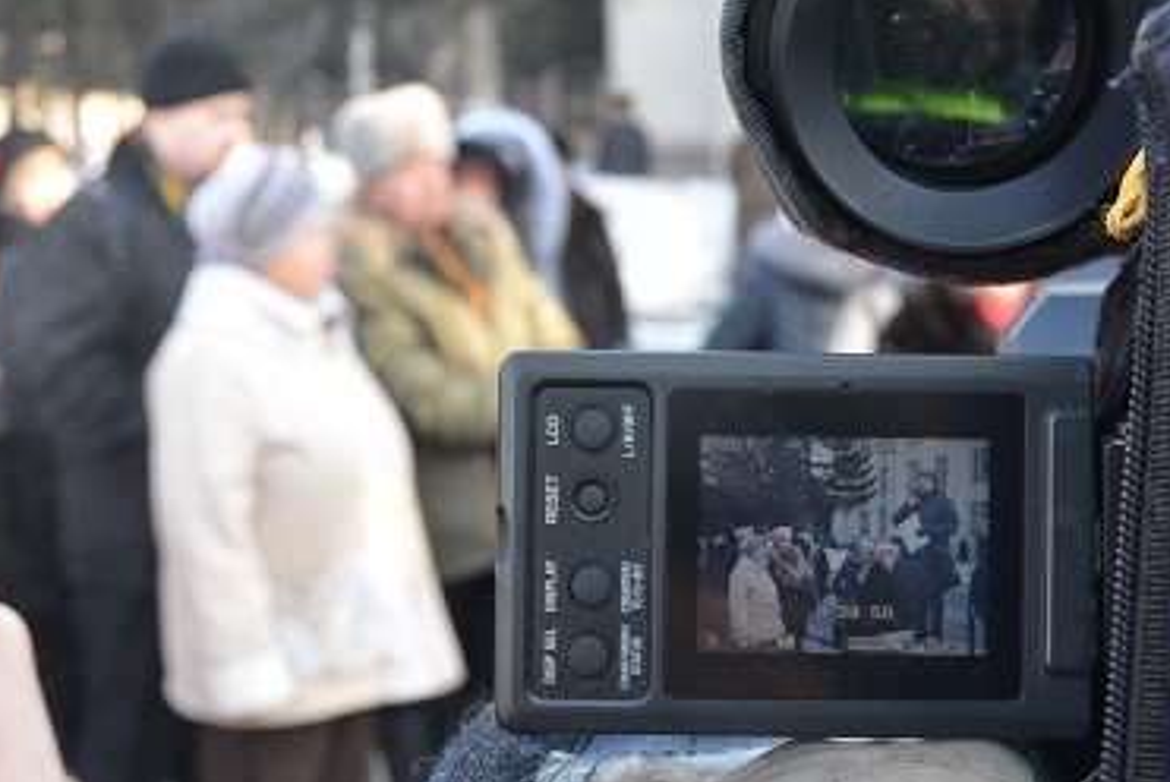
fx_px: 2634
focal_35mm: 81
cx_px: 722
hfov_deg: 25.0
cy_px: 416
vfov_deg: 16.9
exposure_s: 1/200
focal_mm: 17.7
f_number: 4.5
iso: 400
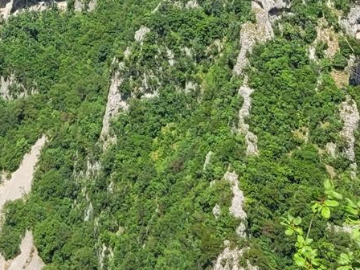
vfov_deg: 11.7
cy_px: -222
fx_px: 1217
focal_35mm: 117
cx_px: -137
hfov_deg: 15.8
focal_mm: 5.4
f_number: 1.8
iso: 40
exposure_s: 1/1839
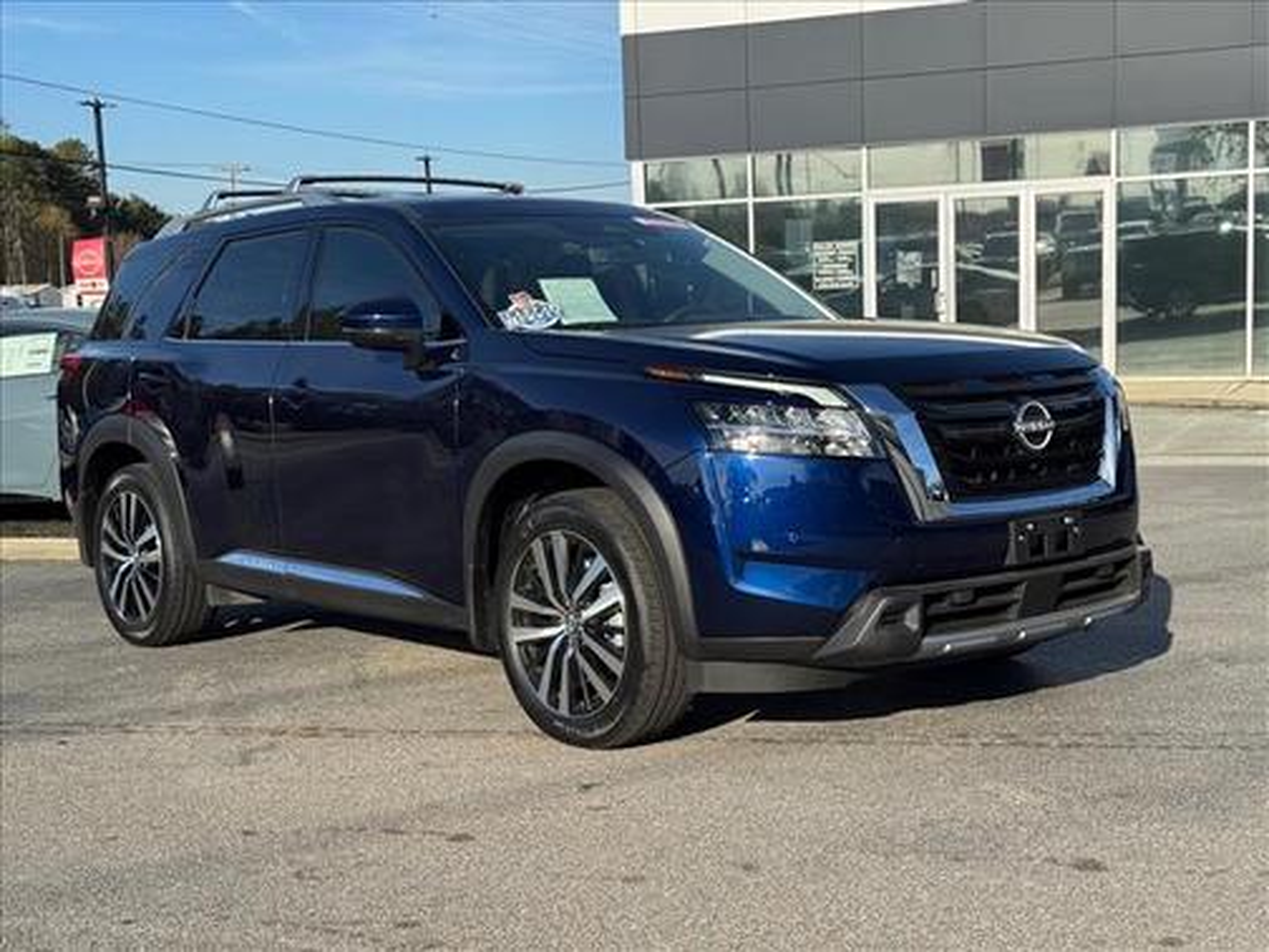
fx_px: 1760
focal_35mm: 48
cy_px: 476
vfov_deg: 30.3
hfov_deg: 39.7
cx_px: 634
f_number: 1.78
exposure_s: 1/3096
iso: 64
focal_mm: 6.76
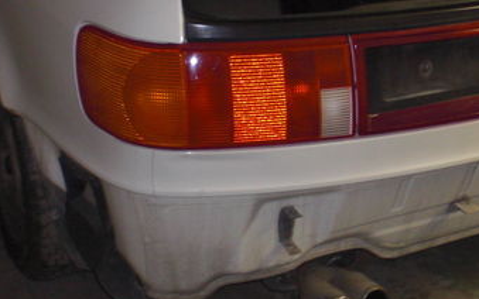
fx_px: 992
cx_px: 338
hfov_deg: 26.9
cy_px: 90
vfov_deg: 17.1
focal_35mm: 76
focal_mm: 6.3
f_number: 3.1
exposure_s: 1/30
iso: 200
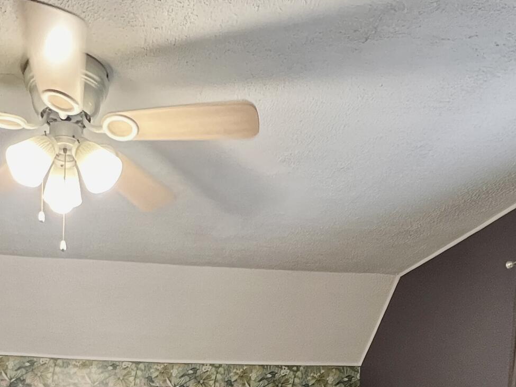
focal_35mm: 40
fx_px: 596
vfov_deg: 30.8
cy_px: 457
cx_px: 159
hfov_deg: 45.8
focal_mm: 1.57
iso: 200
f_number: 1.8
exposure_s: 1/120
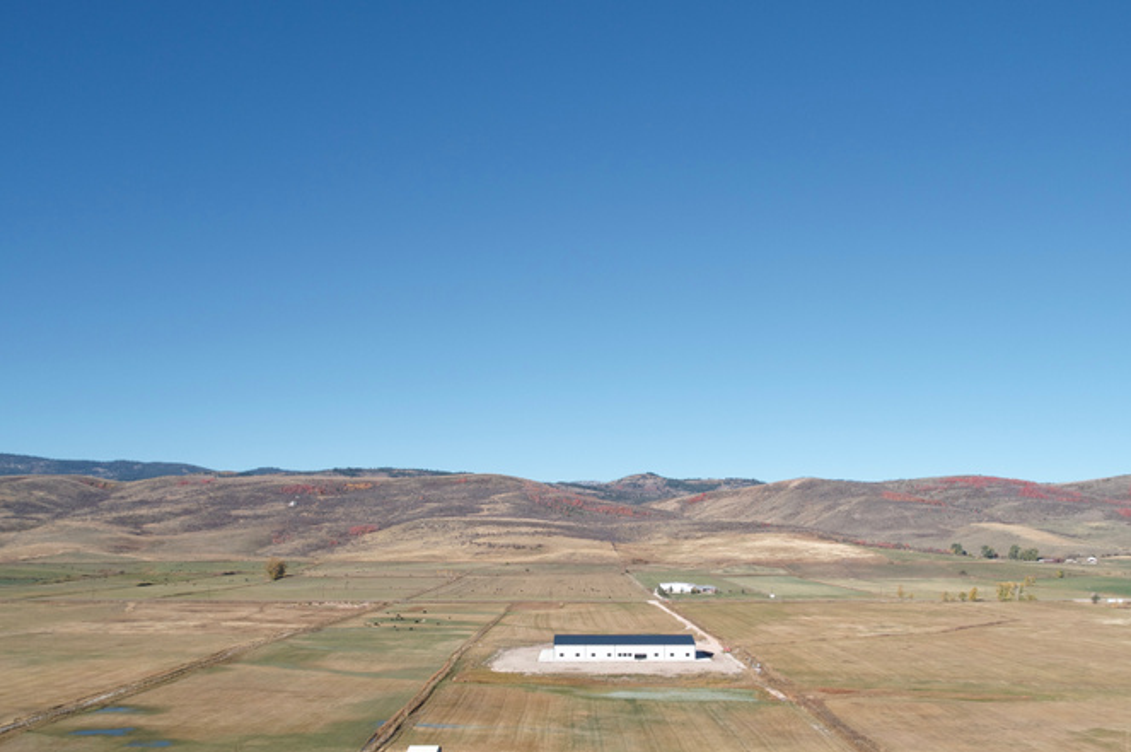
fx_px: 1067
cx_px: 655
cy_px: 541
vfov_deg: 38.1
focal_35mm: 34
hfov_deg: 55.6
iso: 110
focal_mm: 8.38
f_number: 2.8
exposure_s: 1/1600
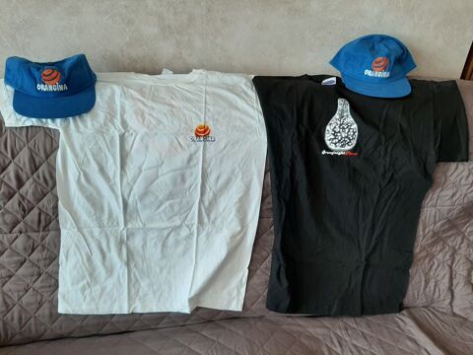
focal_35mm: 26
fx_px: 355
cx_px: 236
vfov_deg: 53.1
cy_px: 178
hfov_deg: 67.3
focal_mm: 3.93
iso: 80
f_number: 1.7
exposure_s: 1/100
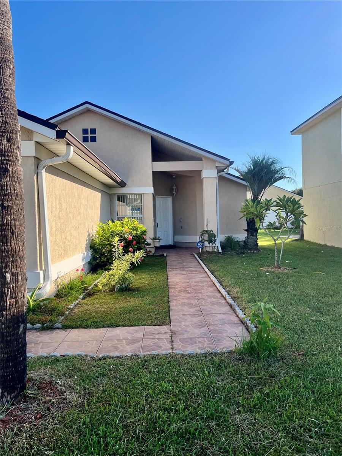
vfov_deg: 67.3
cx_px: 171
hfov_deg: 53.1
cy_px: 228
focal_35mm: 26
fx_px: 343
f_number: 1.6
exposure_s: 1/2410
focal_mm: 5.1
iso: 50
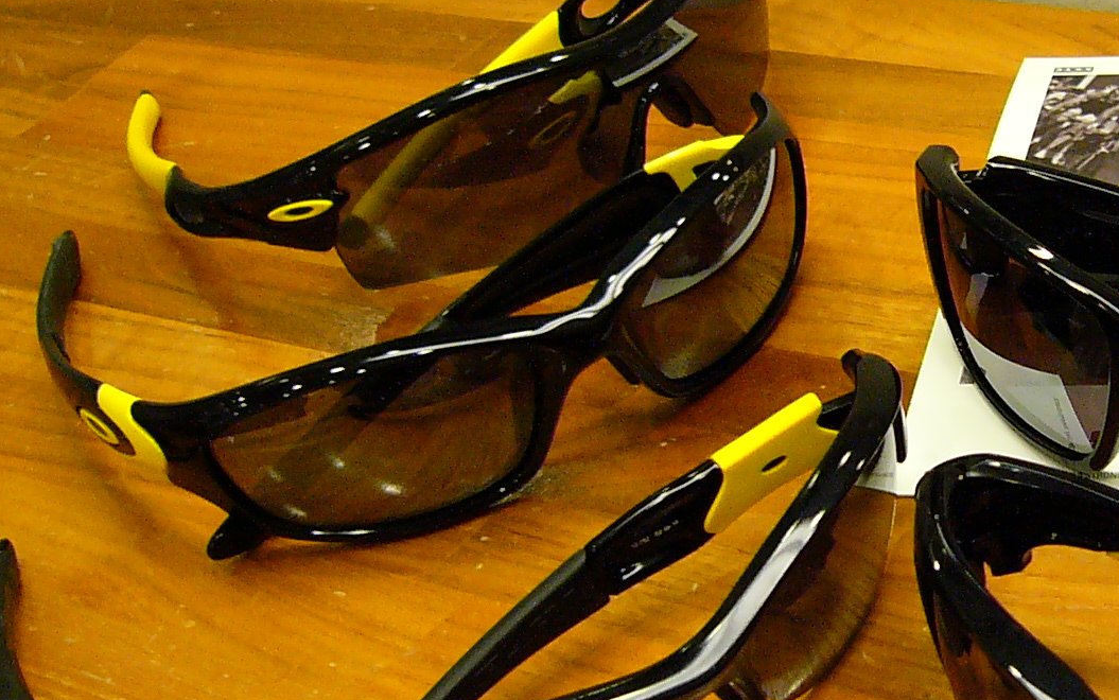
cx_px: 1010
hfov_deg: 27.5
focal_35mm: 72
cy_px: 398
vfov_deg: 18.1
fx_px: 2196
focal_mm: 5.8
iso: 200
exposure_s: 1/30
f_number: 2.8
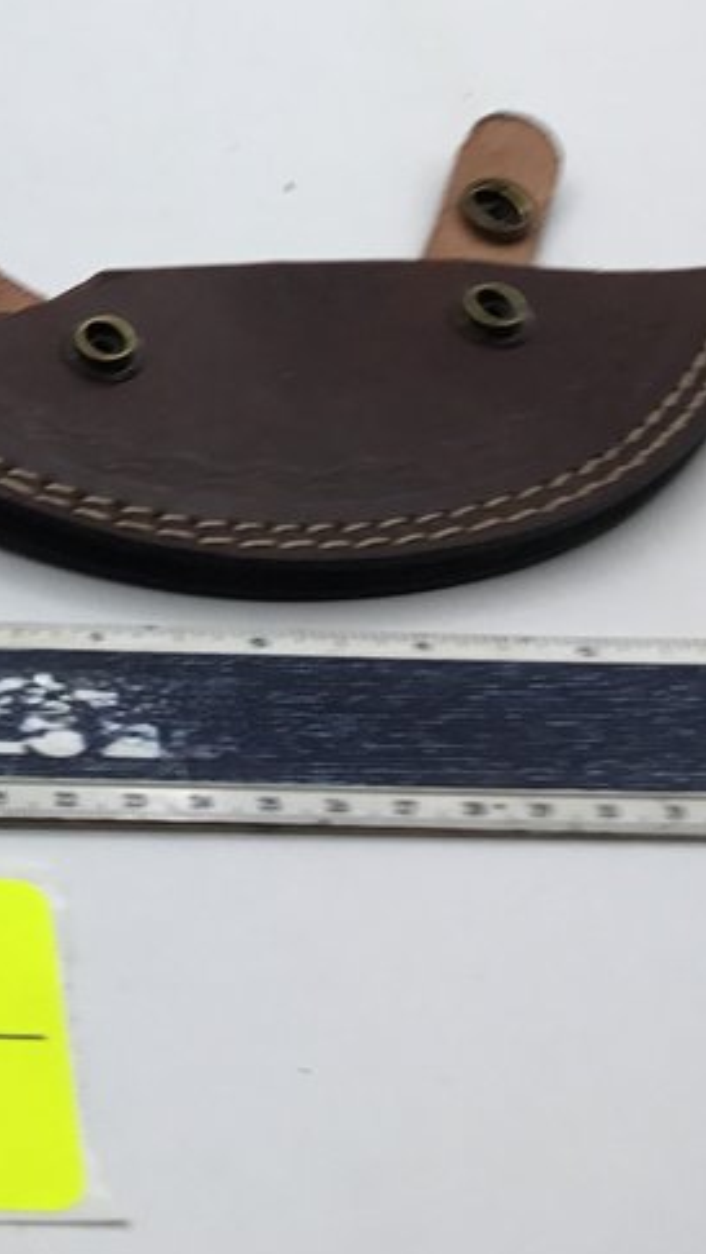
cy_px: 257
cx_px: -361
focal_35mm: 79
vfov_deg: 26.4
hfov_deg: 14.3
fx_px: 2628
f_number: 2.4
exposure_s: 1/121
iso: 25
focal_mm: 3.3
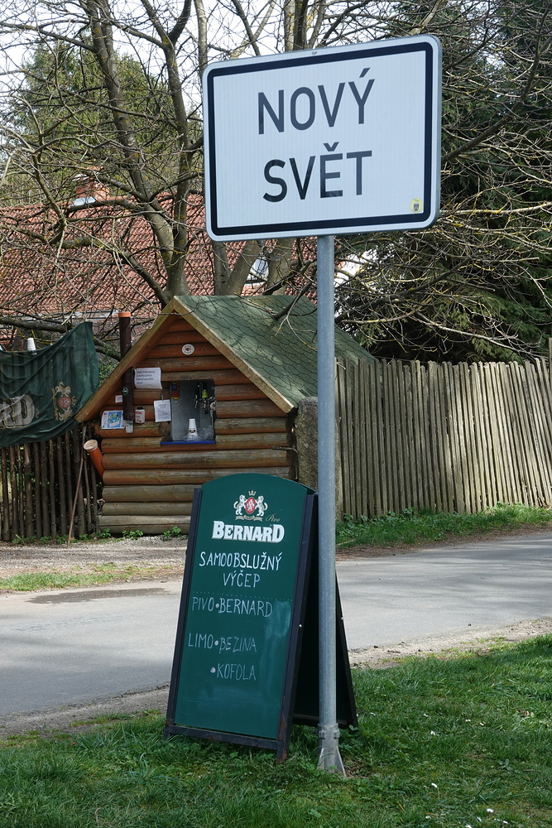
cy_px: 414
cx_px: 276
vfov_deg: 24.2
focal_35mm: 84
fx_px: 1931
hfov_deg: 16.3
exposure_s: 1/100
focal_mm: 30.85
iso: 160
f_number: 8
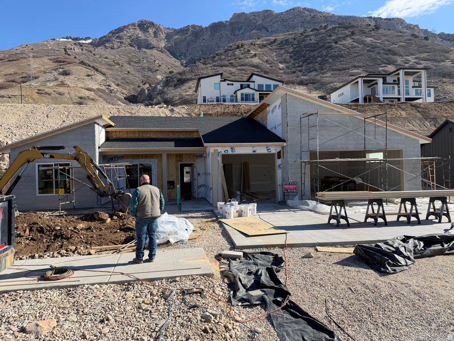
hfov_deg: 71.6
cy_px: 170
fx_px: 315
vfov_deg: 56.8
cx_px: 227
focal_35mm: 24
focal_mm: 6.76
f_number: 1.78
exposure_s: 1/3425
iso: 80
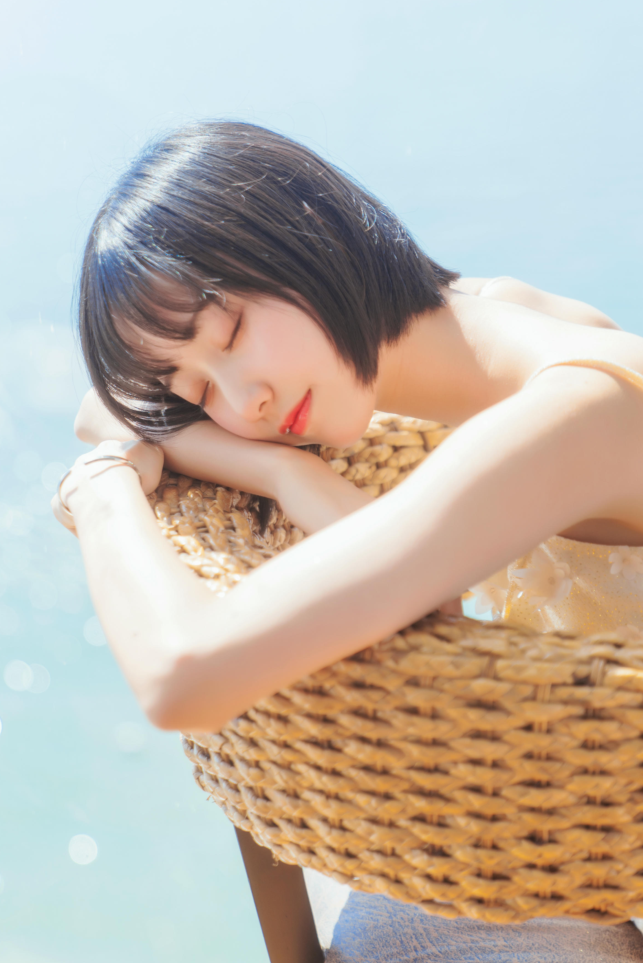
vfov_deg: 27.0
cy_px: 473
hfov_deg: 18.2
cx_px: 302
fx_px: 2008
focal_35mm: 75
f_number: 2.8
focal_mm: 66
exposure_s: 1/640
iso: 160
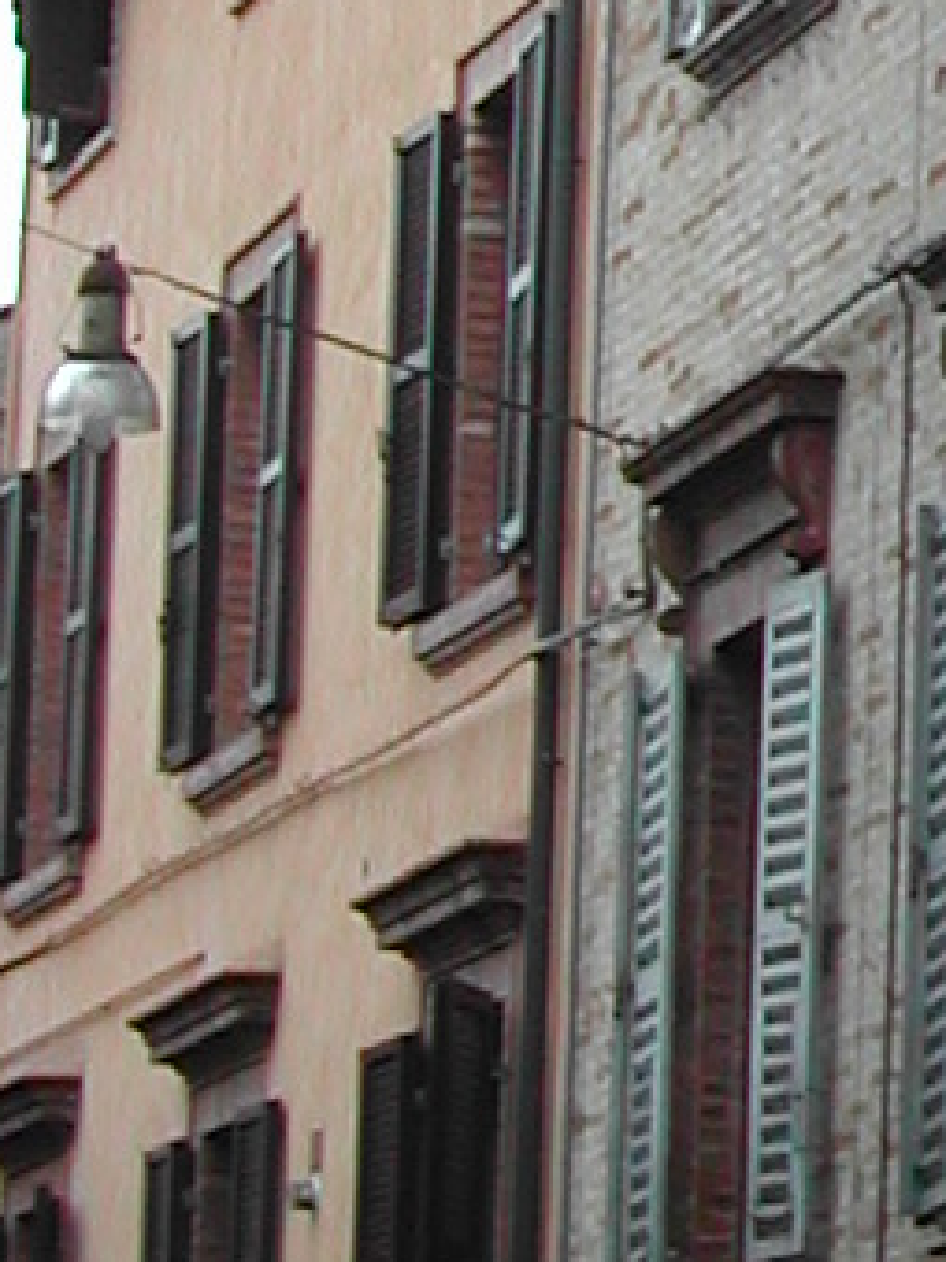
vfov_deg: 7.8
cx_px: 1962
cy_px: -82
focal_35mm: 253
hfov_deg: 5.7
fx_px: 9219
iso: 100
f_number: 2.9
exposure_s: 1/264
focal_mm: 9
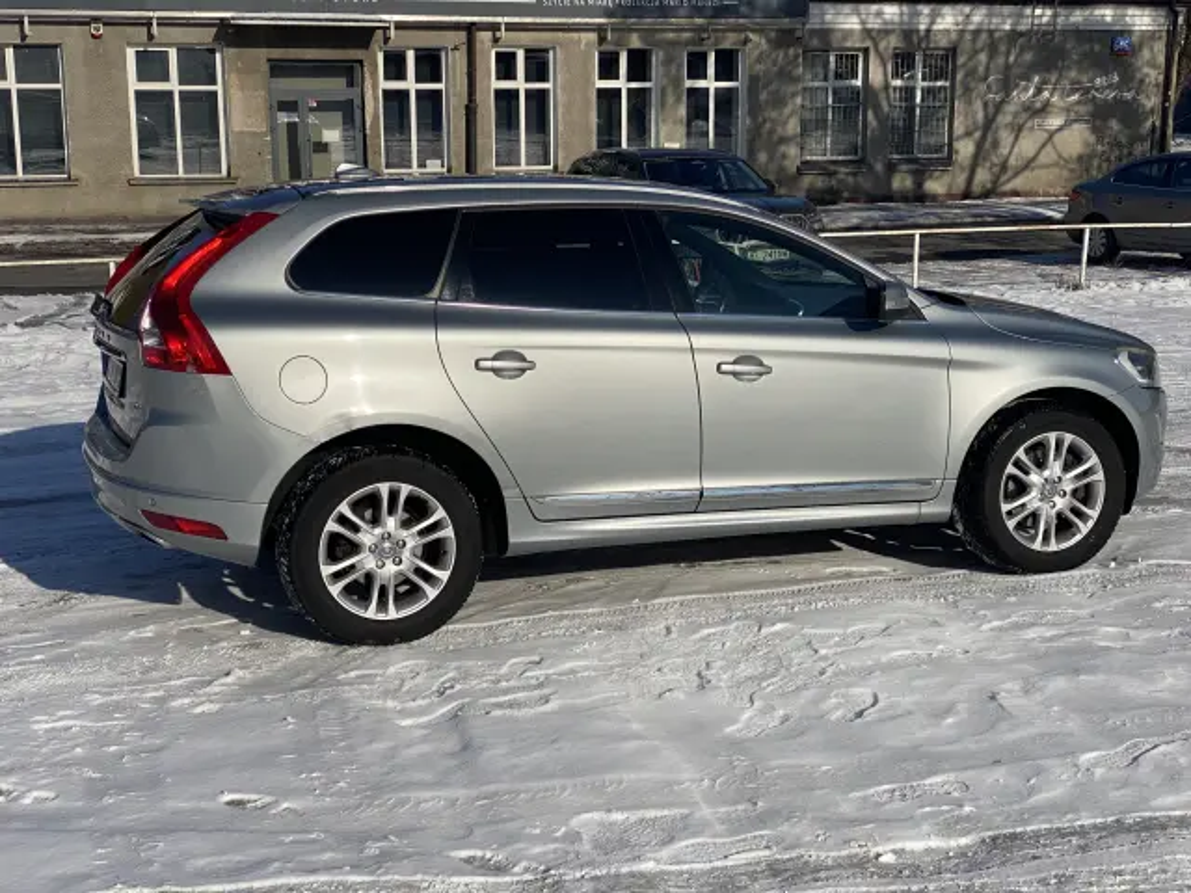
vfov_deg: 28.0
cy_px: 446
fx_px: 1789
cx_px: 596
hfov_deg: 36.8
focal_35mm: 52
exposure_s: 1/3425
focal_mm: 6
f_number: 2
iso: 20
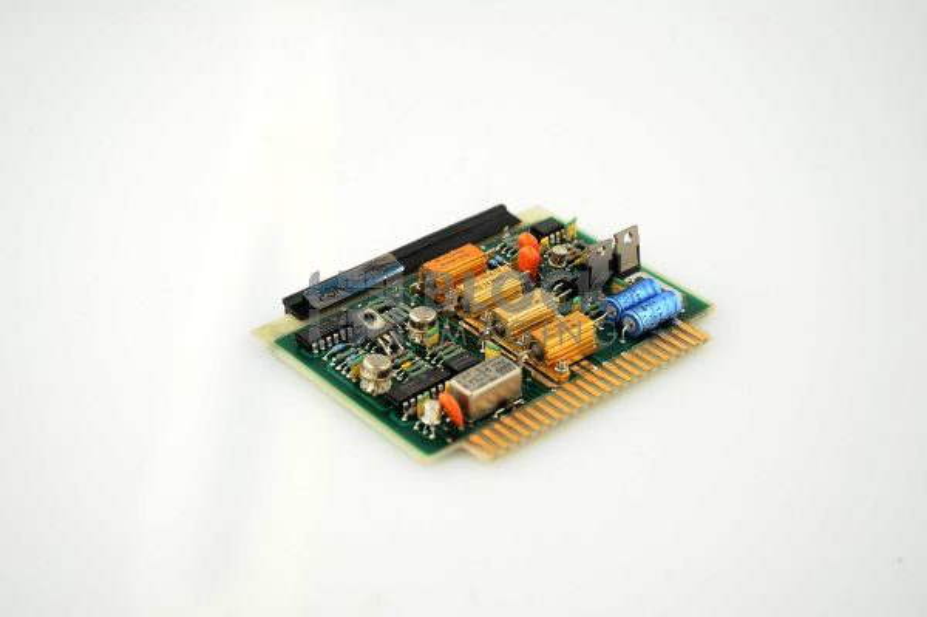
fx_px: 1930
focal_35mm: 75
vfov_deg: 18.2
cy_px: 308
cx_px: 464
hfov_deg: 27.0
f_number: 7.1
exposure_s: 1/100
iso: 800
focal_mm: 75
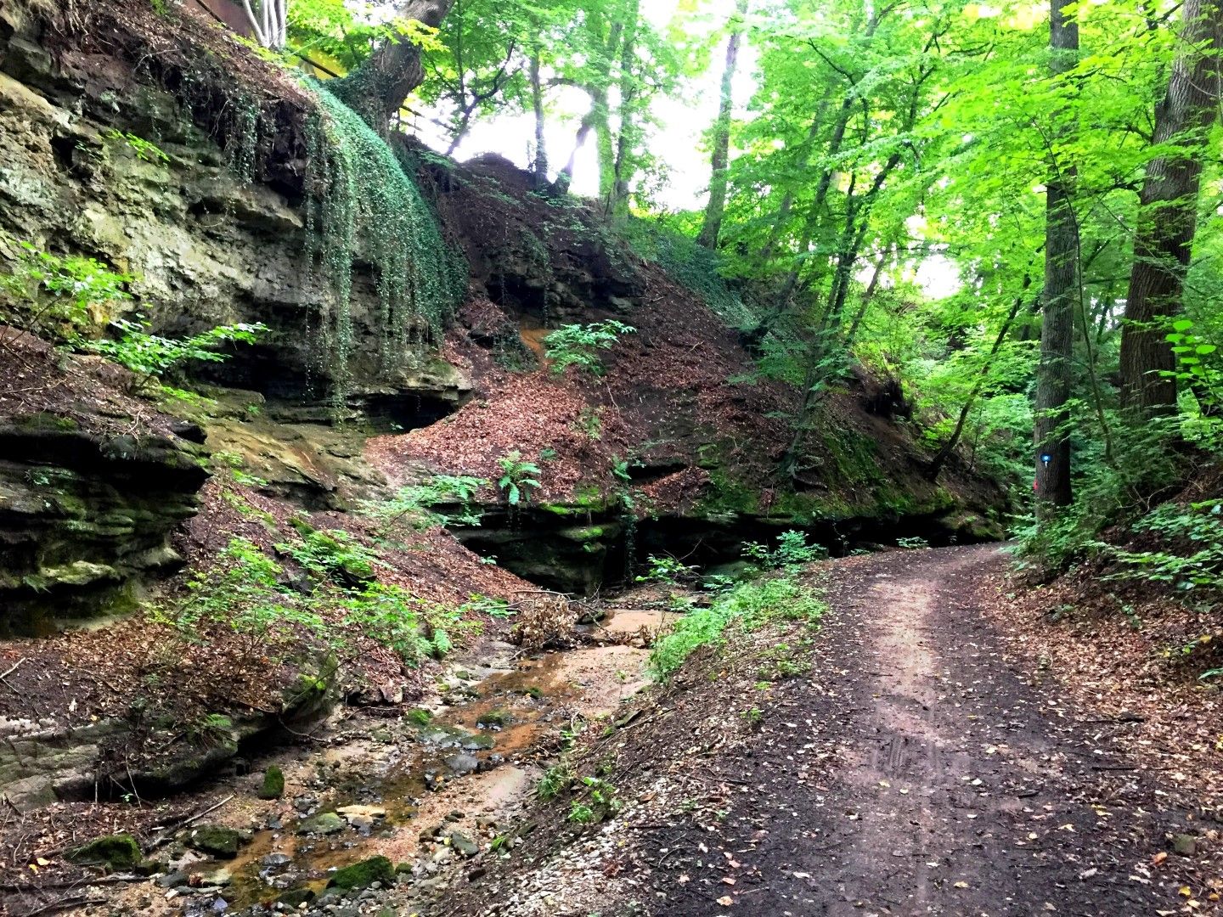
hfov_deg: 61.7
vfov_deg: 48.2
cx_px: 612
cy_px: 458
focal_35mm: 29
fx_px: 1025
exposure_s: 1/33
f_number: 2.2
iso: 200
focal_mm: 4.15
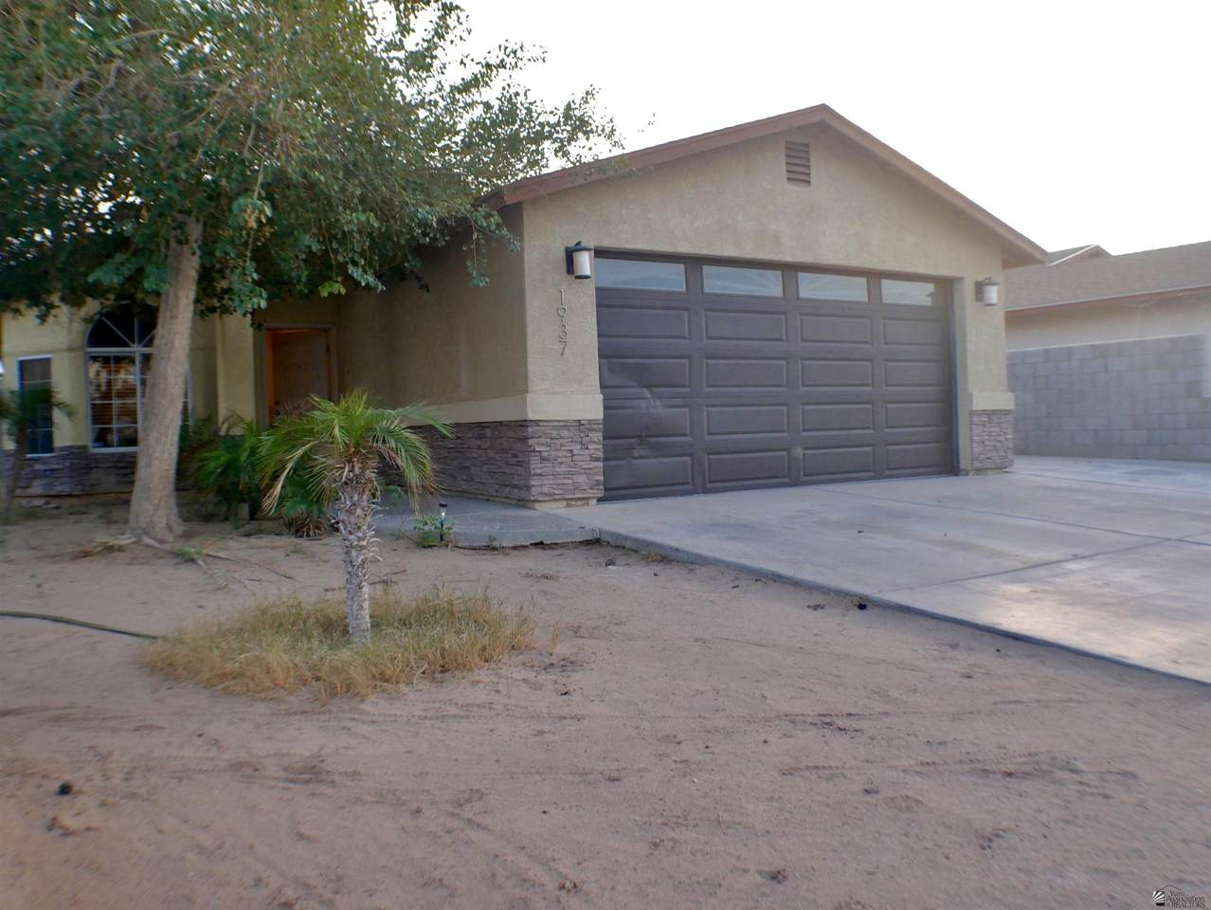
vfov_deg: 39.7
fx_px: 1260
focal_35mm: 36
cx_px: 606
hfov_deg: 51.3
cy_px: 455
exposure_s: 1/60
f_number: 4
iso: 1000
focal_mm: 18
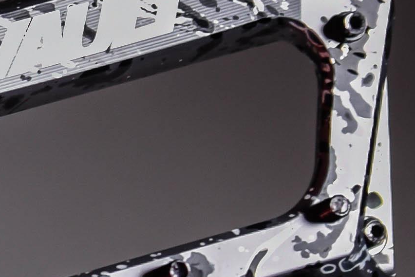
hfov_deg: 6.0
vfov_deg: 4.1
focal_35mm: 339
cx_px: -330
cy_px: 30
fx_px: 3910
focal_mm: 48
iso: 500
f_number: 2.8
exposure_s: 1/80
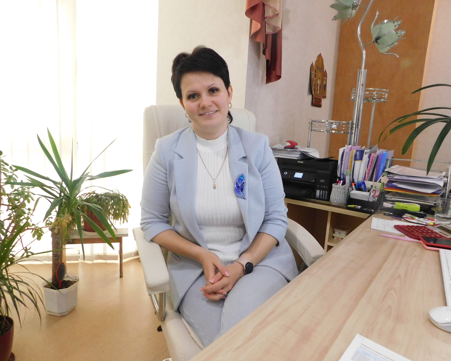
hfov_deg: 70.3
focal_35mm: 24
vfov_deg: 58.8
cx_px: 226
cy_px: 181
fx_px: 320
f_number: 3
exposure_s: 1/25
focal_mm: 4
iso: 400
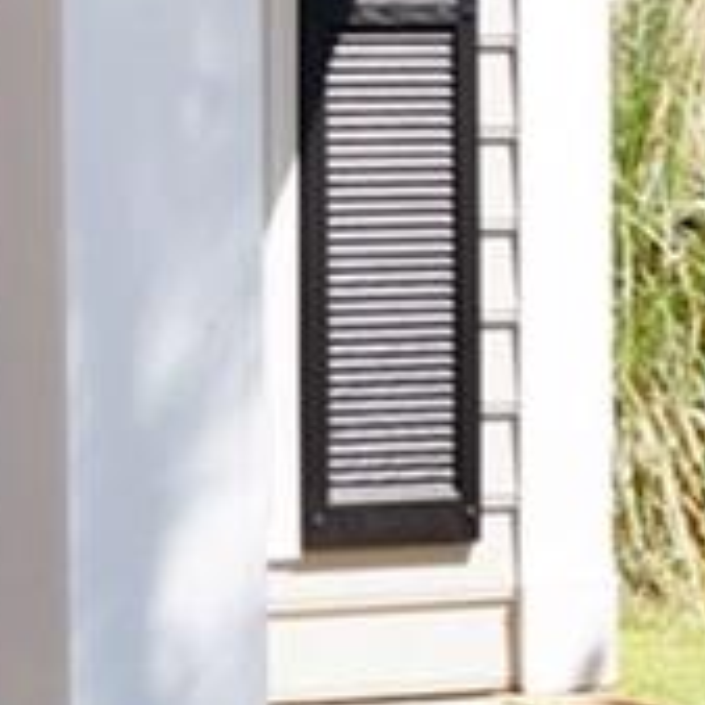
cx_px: -167
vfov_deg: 11.2
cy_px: -21
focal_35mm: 154
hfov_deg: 11.1
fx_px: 3548
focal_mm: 20
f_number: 8
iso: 100
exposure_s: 1/125
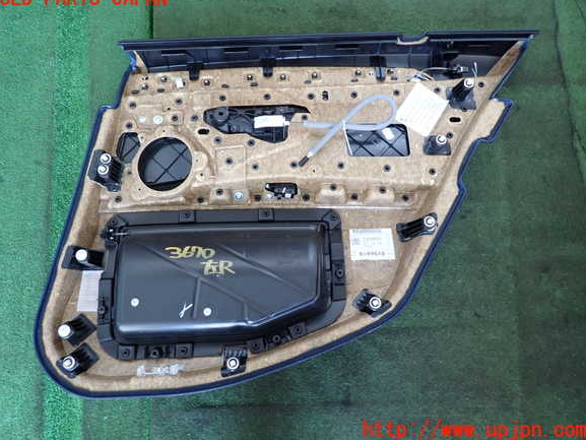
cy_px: 214
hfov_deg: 67.3
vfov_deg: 53.1
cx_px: 287
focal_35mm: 26
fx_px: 440
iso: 200
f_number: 2
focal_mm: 4.5
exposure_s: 1/30
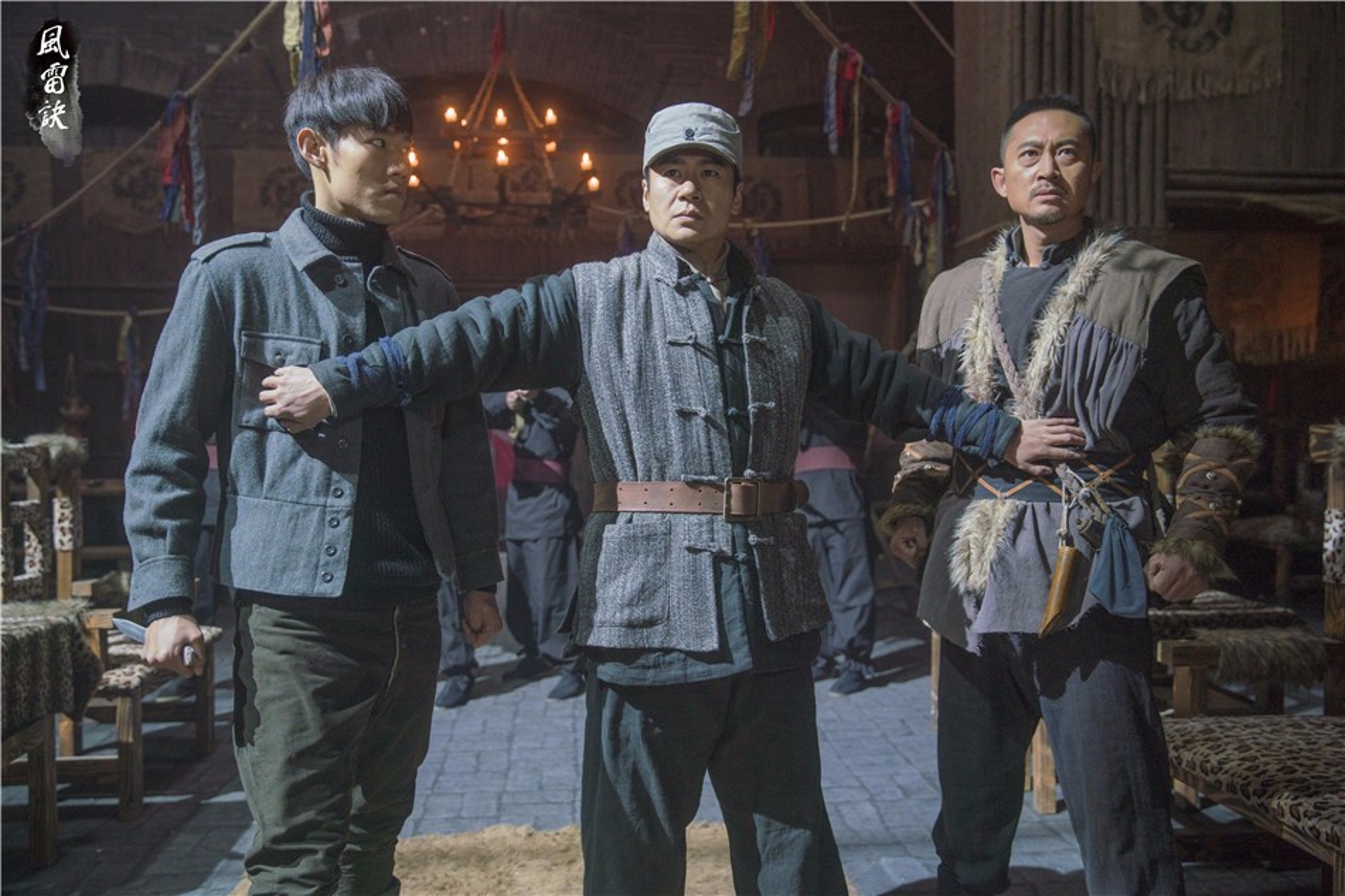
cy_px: 448
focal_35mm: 30
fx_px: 1121
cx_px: 672
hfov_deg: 61.9
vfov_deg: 43.6
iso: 1600
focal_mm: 30
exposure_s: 1/100
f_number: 2.8
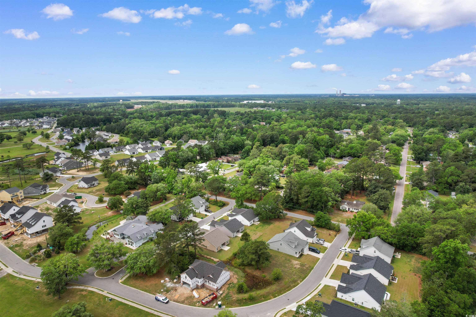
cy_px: 158
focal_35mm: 22
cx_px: 238
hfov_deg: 78.6
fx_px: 291
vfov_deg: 57.2
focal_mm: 8.38
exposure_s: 1/500
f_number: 2.8
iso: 110
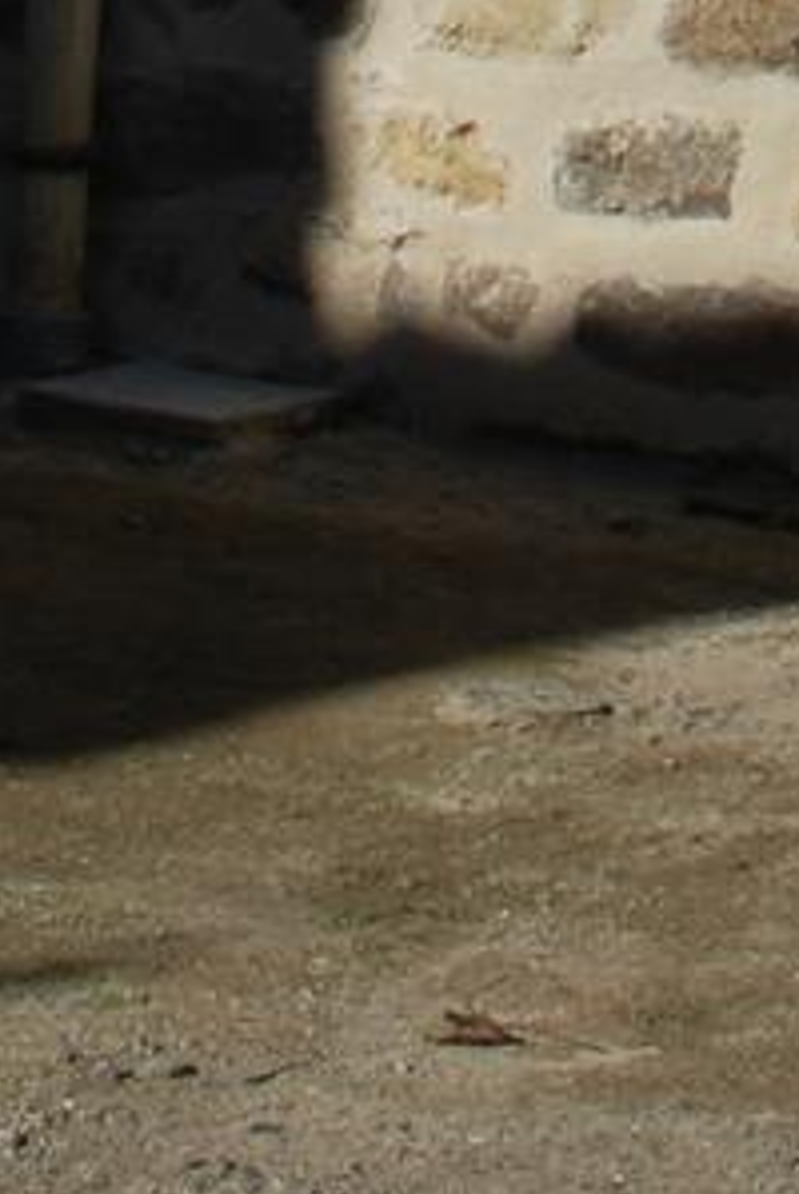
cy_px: -2500
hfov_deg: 4.4
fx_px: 10229
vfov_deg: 6.1
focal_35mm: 308
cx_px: 1344
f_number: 9
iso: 100
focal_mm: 32
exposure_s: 1/320
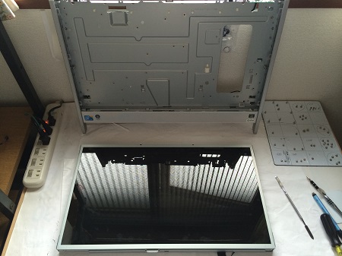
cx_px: 171
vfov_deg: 46.8
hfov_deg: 60.0
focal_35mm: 30
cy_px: 128
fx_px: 296
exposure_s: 1/30
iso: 40
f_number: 2.2
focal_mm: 4.12
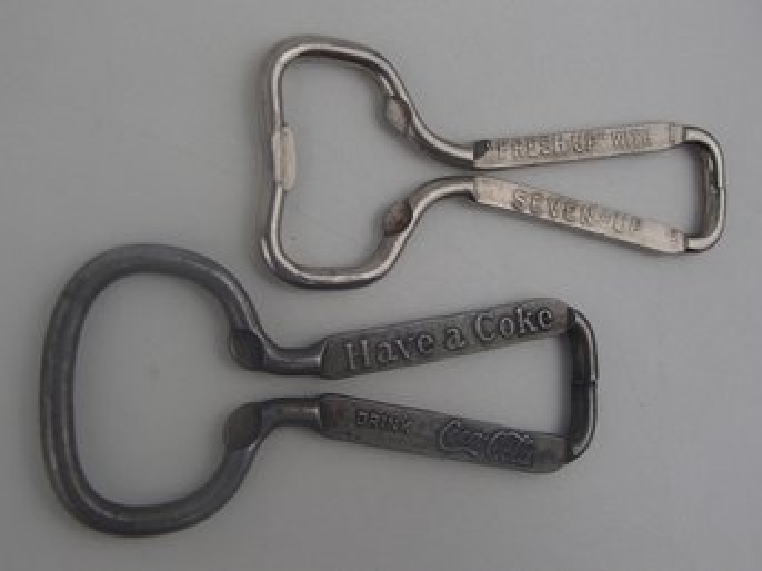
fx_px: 814
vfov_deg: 38.6
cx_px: 381
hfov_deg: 50.2
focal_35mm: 37
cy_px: 286
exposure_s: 1/160
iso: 125
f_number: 4.7
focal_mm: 6.64
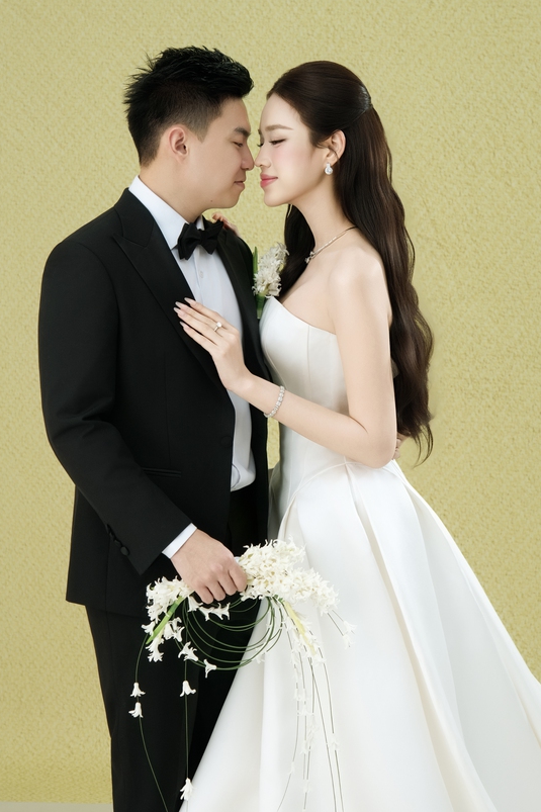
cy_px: 451
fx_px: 1669
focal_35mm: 74
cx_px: 323
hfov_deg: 18.4
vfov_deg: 27.3
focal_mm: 60
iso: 400
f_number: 8
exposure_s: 1/160
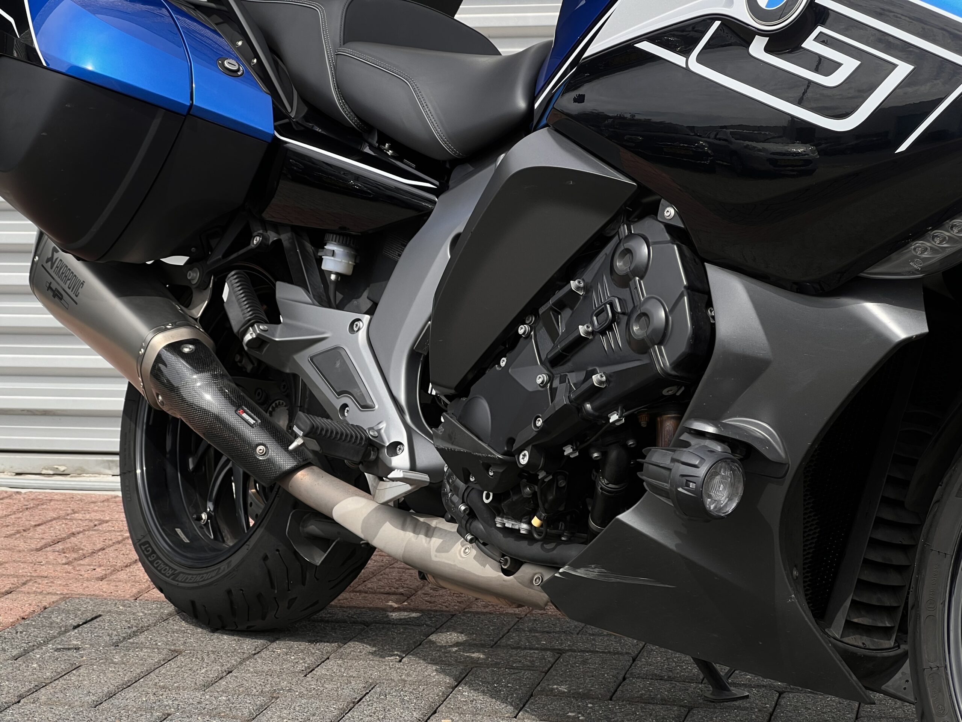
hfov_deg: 25.3
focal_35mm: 77
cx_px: 481
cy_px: 361
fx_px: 2140
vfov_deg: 19.1
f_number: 2.8
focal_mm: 9
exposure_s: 1/344
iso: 32
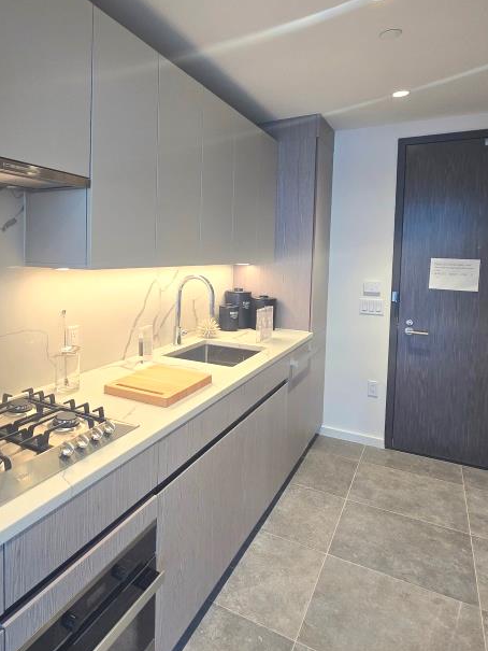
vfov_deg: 76.0
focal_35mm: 22
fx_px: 413
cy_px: 283
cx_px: 135
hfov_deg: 58.6
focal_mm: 2.2
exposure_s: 1/60
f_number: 2.2
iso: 100
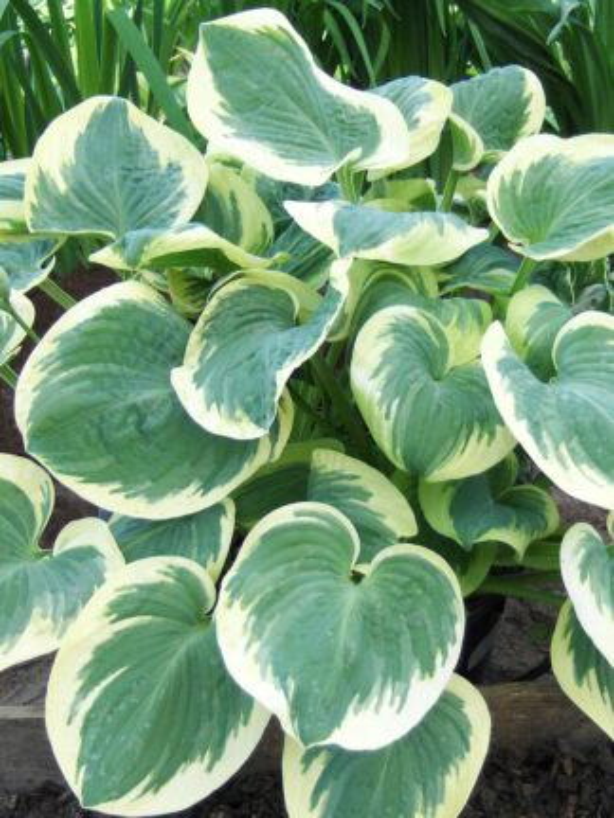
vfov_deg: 52.6
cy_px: 409
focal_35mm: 35
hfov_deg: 40.7
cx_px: 307
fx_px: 828
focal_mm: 7.5
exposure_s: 1/159
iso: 100
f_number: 2.8
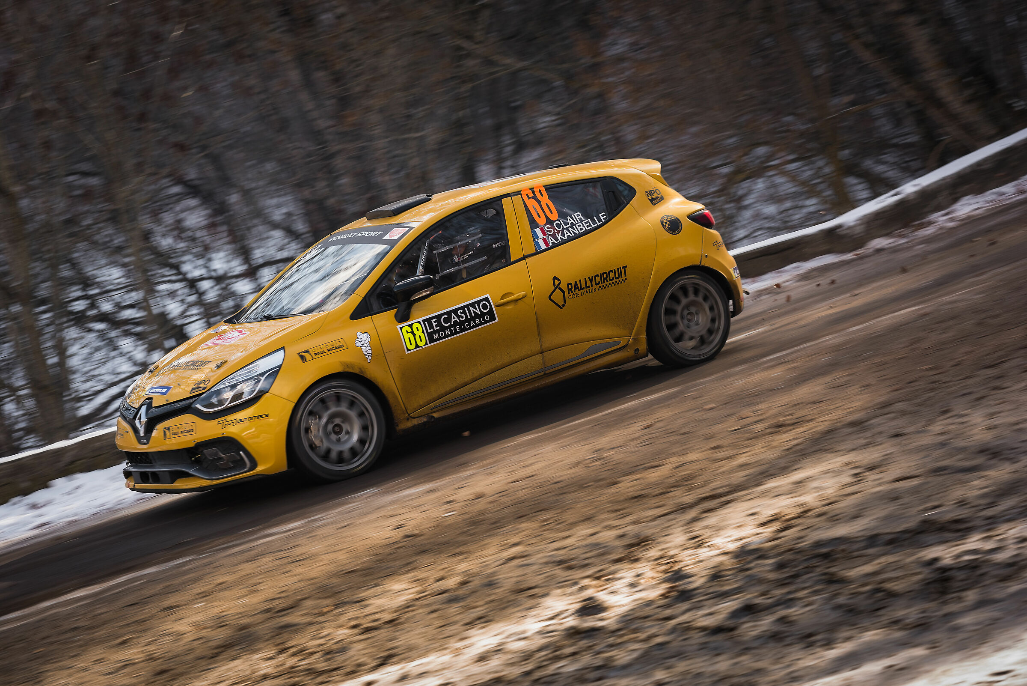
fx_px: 2996
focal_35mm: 105
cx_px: 514
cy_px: 343
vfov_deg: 13.1
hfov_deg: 19.4
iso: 320
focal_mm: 105
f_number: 10
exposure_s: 1/160
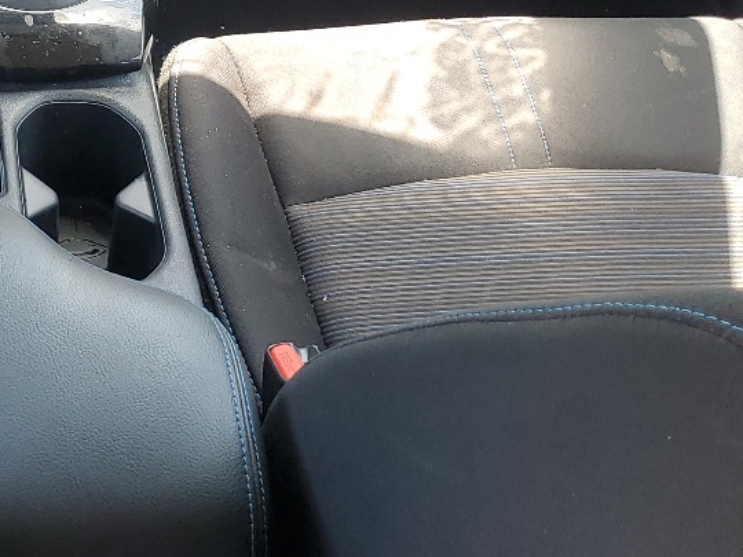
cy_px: -32
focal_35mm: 77
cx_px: -52
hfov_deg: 23.9
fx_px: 1653
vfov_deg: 18.5
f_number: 1.5
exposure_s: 1/122
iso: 50
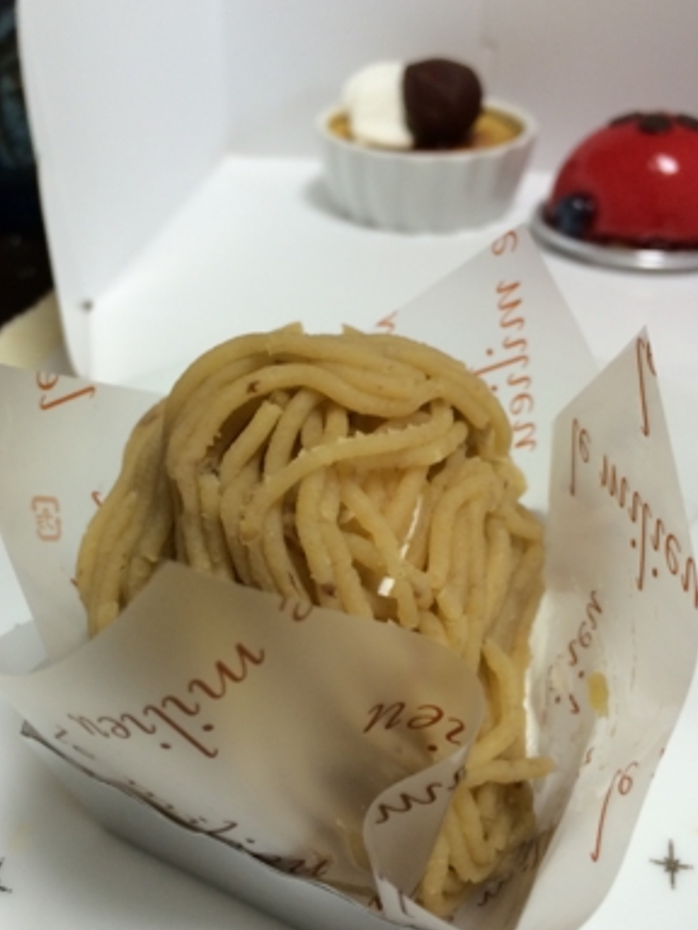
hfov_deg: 41.8
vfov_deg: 53.9
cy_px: 504
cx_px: 327
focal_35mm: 34
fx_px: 914
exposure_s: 1/30
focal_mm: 4.15
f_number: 2.2
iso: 50
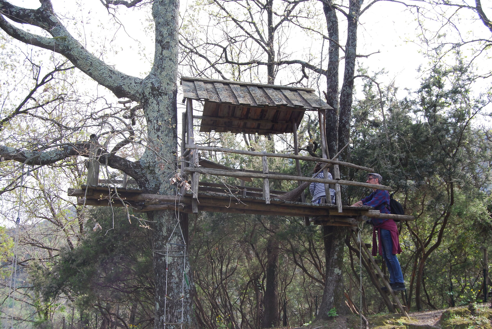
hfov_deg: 42.3
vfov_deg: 29.0
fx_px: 636
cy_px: 164
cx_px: 246
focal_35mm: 46
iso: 125
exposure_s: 1/60
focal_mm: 31
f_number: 8
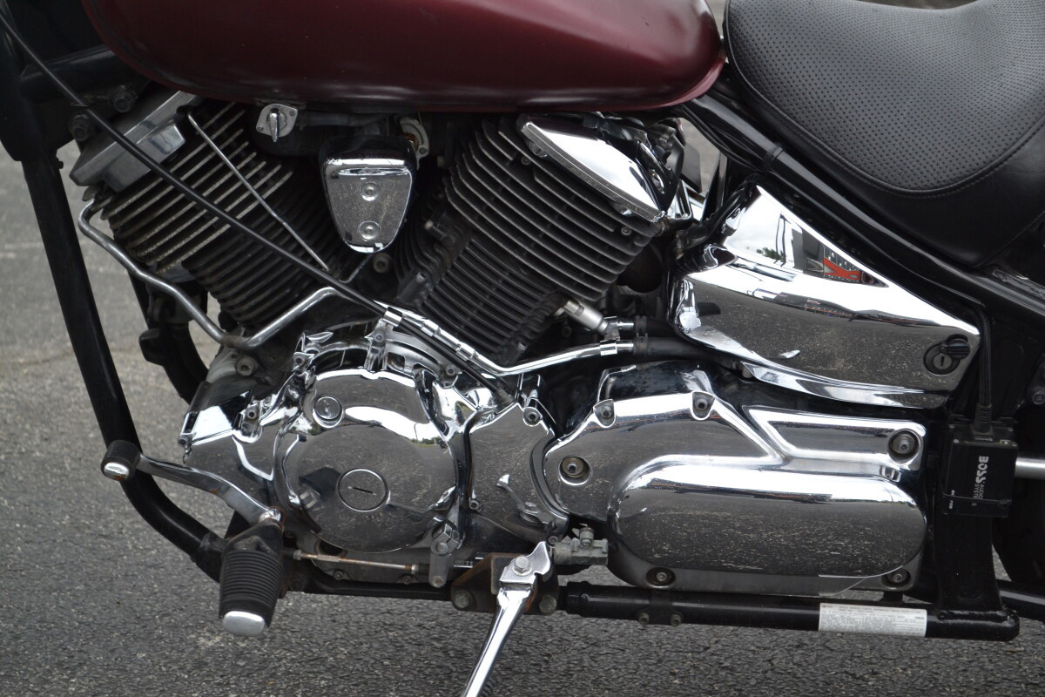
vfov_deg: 16.6
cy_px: 348
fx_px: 2395
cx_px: 522
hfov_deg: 24.6
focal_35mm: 82
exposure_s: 1/125
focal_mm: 55
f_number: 5.6
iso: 360
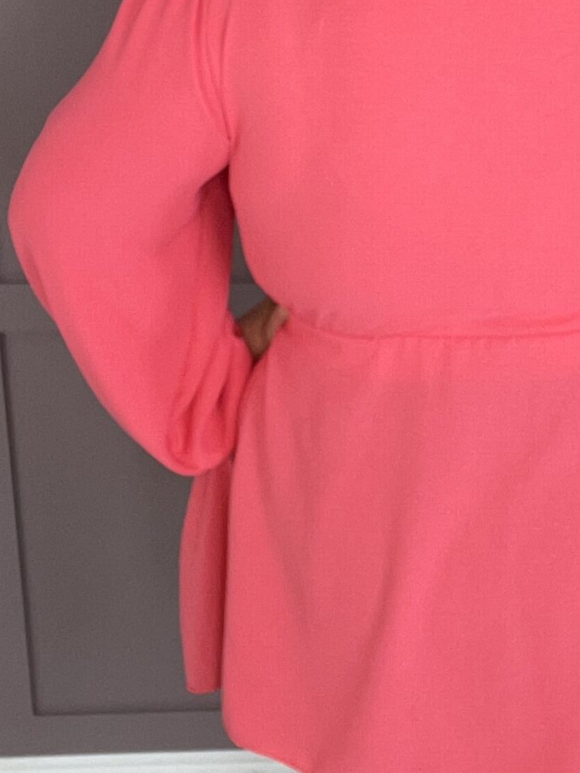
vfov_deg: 23.5
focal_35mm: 83
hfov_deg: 17.7
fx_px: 1854
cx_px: 430
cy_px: 343
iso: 50
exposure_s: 1/54
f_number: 1.9
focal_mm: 2.69
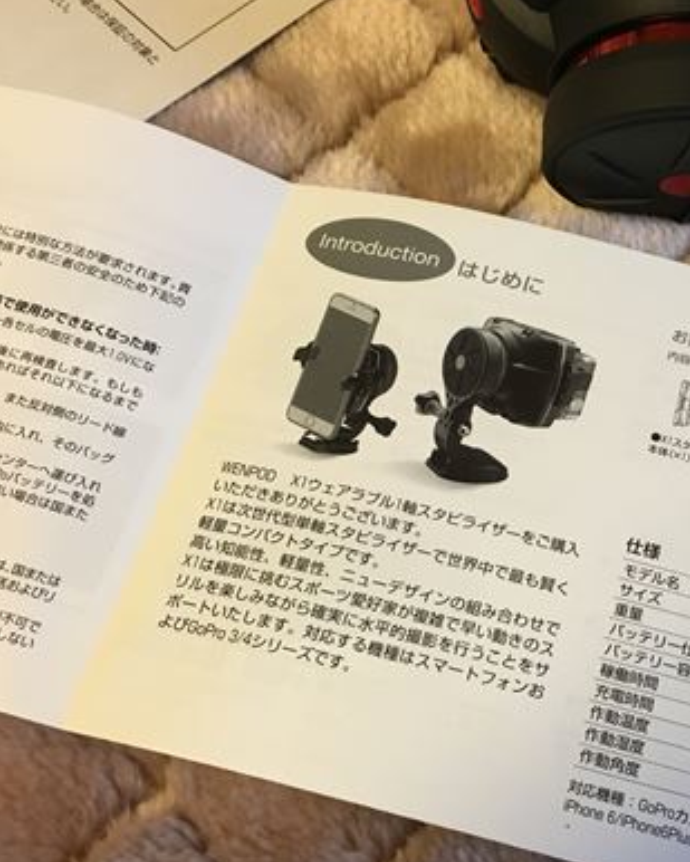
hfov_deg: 33.3
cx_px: 540
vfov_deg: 41.9
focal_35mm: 44
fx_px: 1123
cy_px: 482
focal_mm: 4.15
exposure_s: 1/30
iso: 100
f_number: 2.2
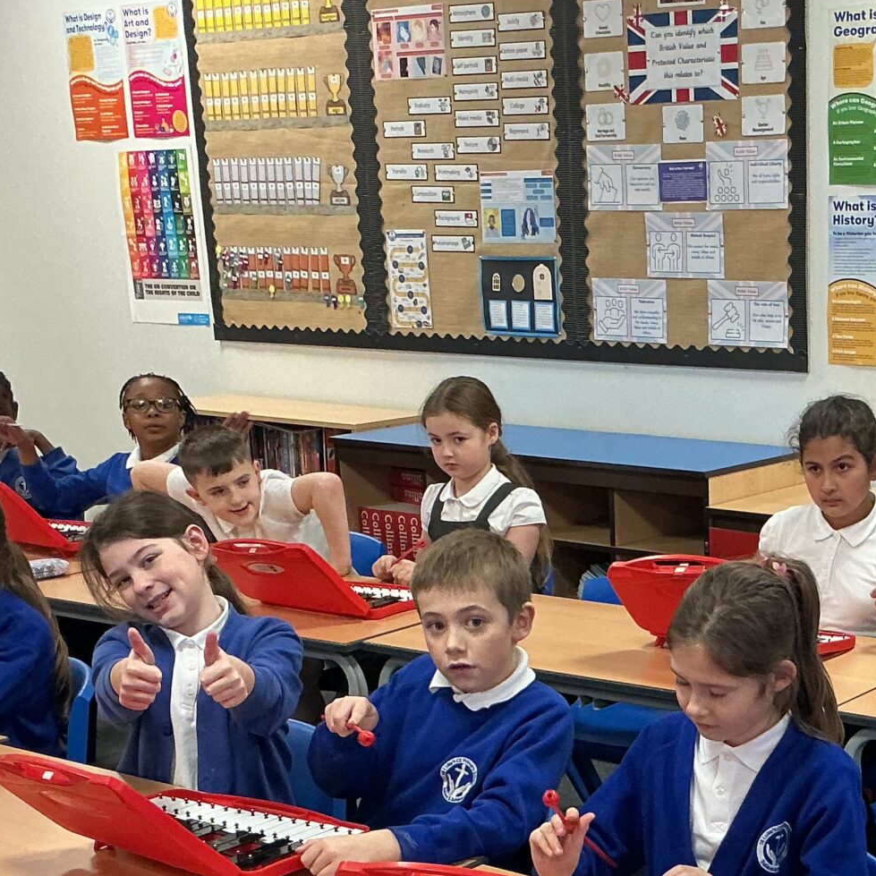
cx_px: 713
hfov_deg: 25.2
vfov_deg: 25.0
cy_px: 783
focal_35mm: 67
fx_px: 1918
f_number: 1.8
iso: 125
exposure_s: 1/60
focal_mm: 3
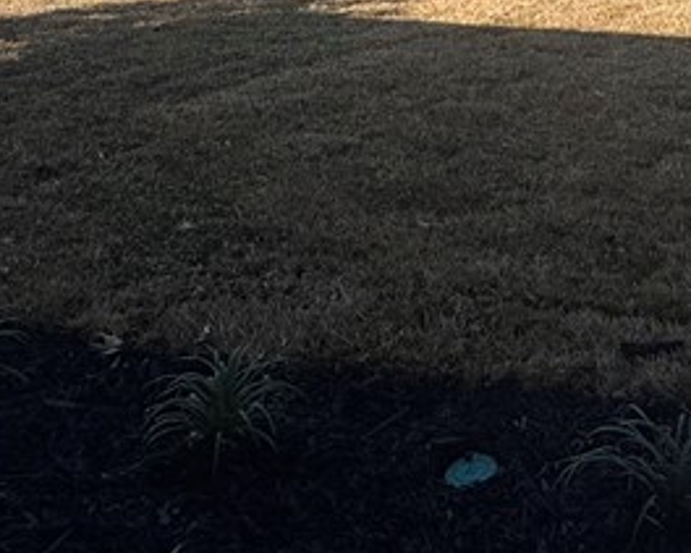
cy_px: -197
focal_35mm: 53
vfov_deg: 24.4
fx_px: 1083
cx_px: 772
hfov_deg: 31.2
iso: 50
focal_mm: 2.22
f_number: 2.2
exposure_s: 1/1748
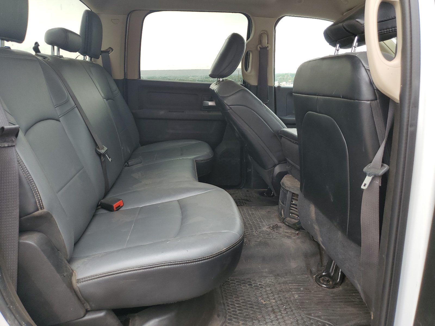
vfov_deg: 53.1
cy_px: 163
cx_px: 218
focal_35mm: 26
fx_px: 327
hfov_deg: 67.3
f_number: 1.5
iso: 50
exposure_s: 1/159
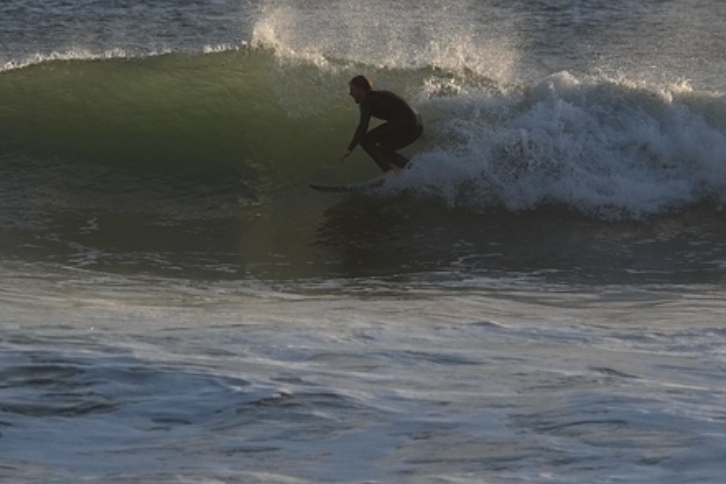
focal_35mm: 613
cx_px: 296
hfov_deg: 3.4
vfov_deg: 2.2
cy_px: 133
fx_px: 12361
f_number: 6.7
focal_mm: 230
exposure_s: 1/500
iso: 200
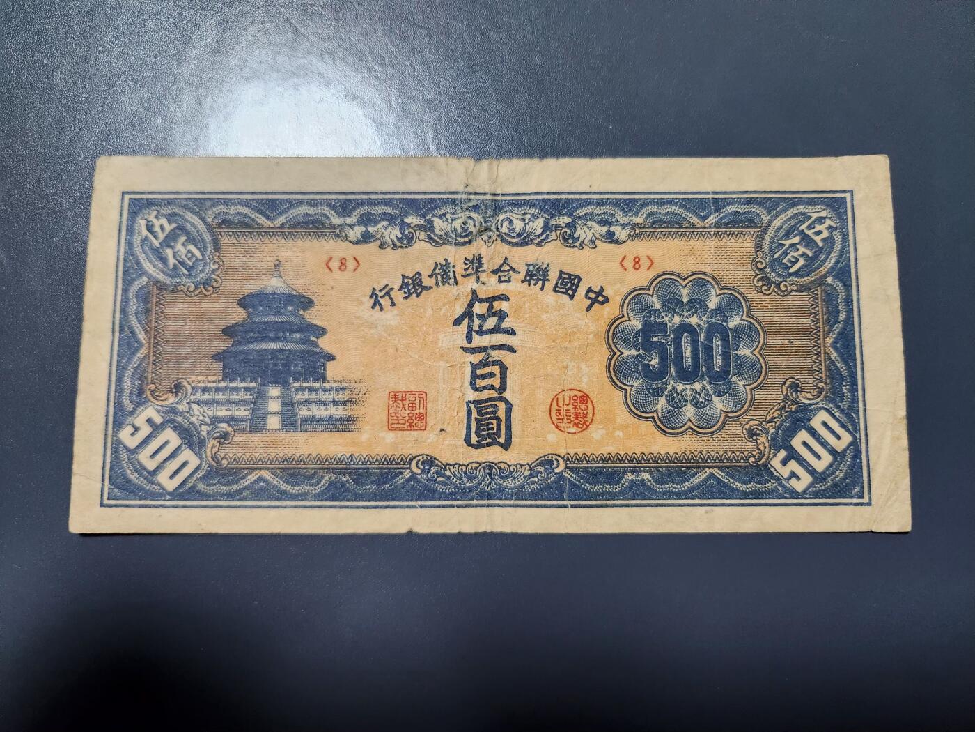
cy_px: 366
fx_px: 648
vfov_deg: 58.9
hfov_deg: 73.9
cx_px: 488
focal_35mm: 23
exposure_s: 1/101
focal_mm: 5.4
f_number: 1.8
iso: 640
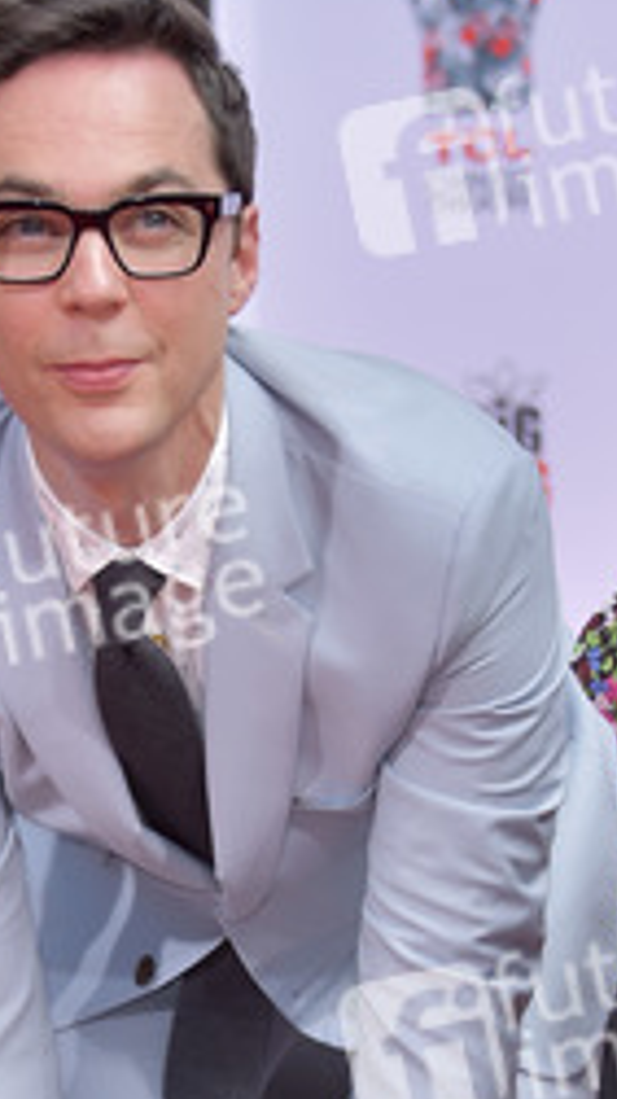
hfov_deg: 10.1
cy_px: 810
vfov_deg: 17.8
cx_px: 168
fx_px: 3494
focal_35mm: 120
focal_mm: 72
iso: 160
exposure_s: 1/250
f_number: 5
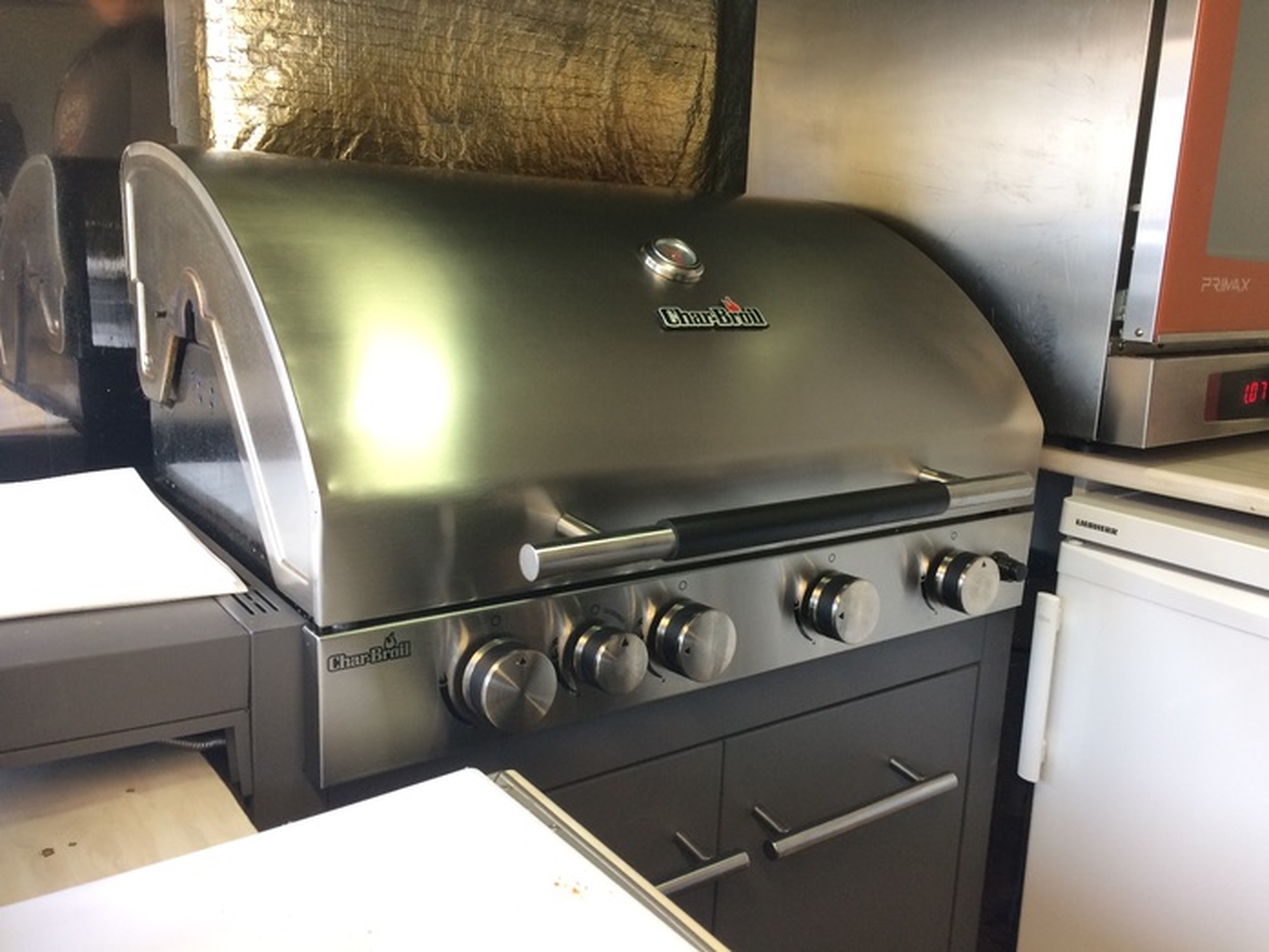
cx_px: 634
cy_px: 476
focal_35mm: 29
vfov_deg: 48.2
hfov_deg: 61.7
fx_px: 1063
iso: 125
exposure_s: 1/33
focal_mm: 4.15
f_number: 2.2
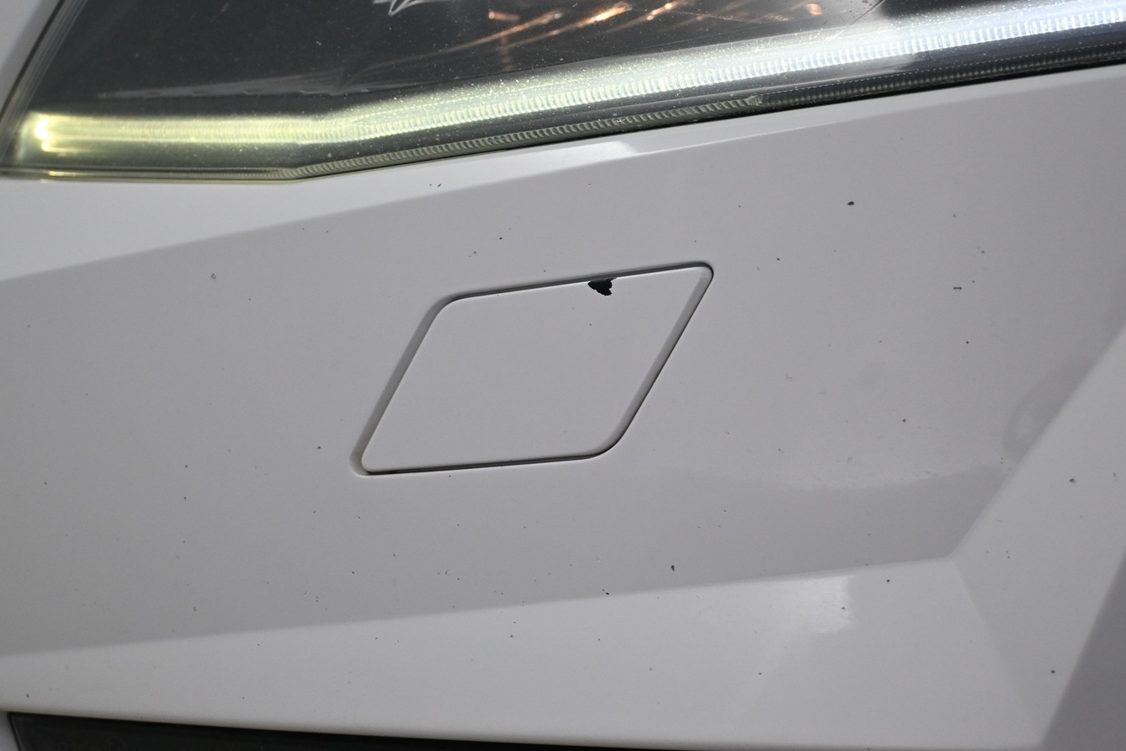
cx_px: 624
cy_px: 391
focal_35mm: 69
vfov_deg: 19.7
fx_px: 2158
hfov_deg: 29.2
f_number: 5.6
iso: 900
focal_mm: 38
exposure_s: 1/125
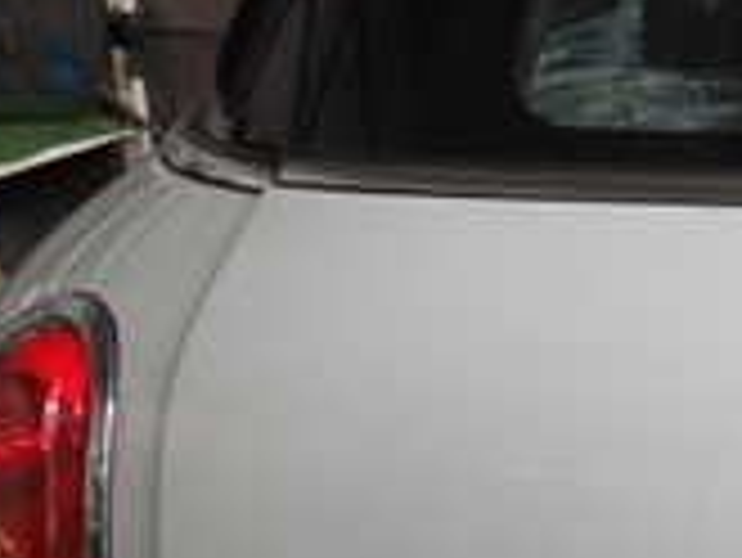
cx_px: 1277
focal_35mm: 109
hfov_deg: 15.8
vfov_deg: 13.6
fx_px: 2338
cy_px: 346
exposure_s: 1/160
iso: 100
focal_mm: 5.4
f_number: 2.3
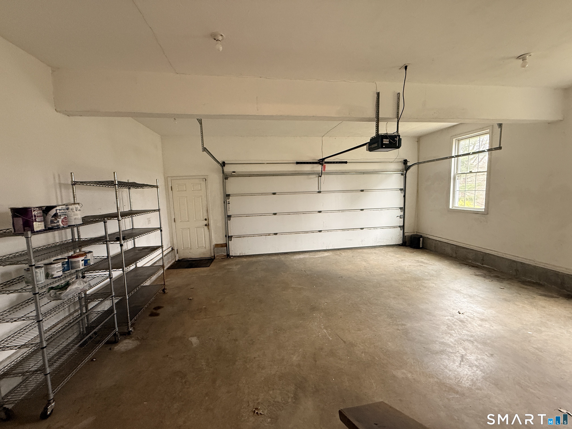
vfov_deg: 85.7
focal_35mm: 14
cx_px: 286
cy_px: 214
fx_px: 231
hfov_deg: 102.1
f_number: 2.2
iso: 400
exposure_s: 1/60
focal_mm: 2.22
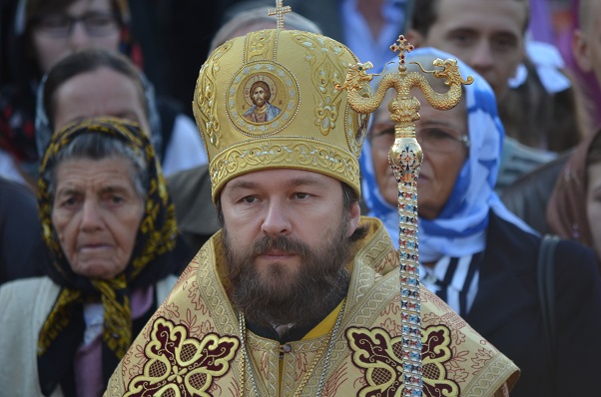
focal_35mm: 450
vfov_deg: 3.0
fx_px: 7493
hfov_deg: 4.6
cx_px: 300
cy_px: 198
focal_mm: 300
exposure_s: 1/320
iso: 400
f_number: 5.6
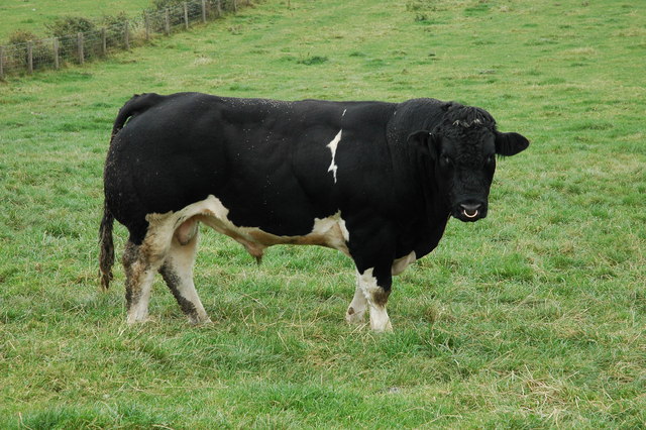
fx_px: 1883
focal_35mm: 105
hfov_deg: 19.5
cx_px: 323
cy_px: 215
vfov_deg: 13.0
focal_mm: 70
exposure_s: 1/80
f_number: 8
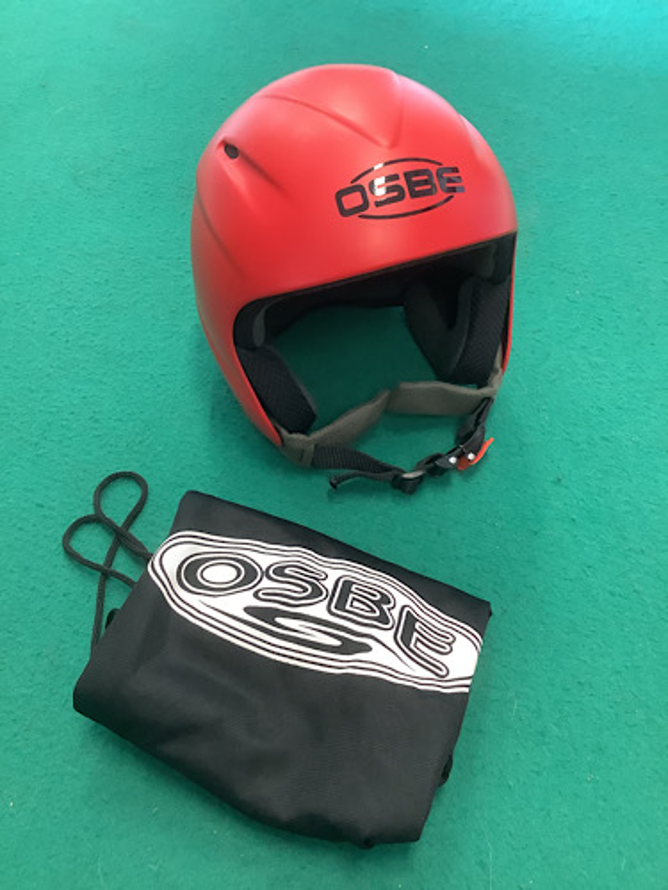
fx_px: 798
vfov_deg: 58.4
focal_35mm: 31
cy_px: 445
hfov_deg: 45.4
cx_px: 334
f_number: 2.4
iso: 250
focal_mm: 3.3
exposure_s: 1/50
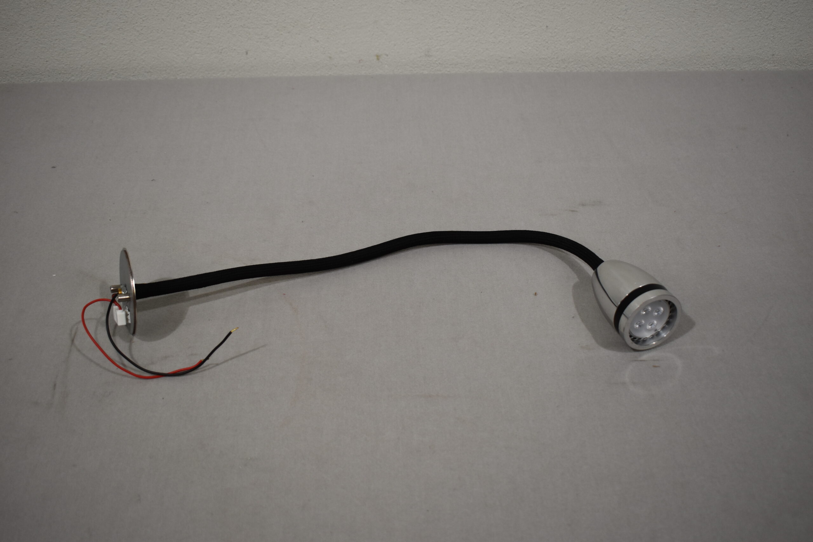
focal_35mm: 38
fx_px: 847
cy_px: 271
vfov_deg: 35.5
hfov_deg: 51.3
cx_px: 406
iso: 400
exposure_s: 1/250
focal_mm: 25
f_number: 4.5
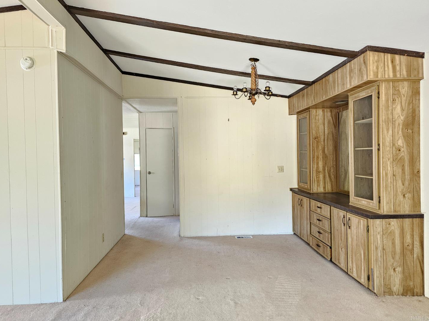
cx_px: 211
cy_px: 161
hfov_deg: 71.6
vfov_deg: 56.8
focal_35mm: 24
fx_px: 297
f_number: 1.7
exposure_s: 1/120
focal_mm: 6.3
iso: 640
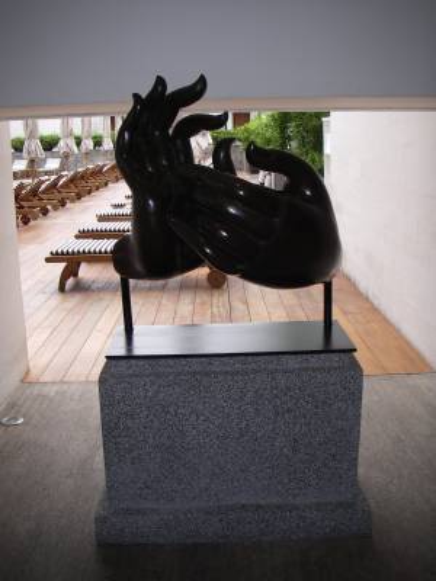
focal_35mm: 38
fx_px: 638
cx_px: 218
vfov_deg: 49.0
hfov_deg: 37.7
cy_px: 290
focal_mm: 6.3
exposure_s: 1/320
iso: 80
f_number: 3.3
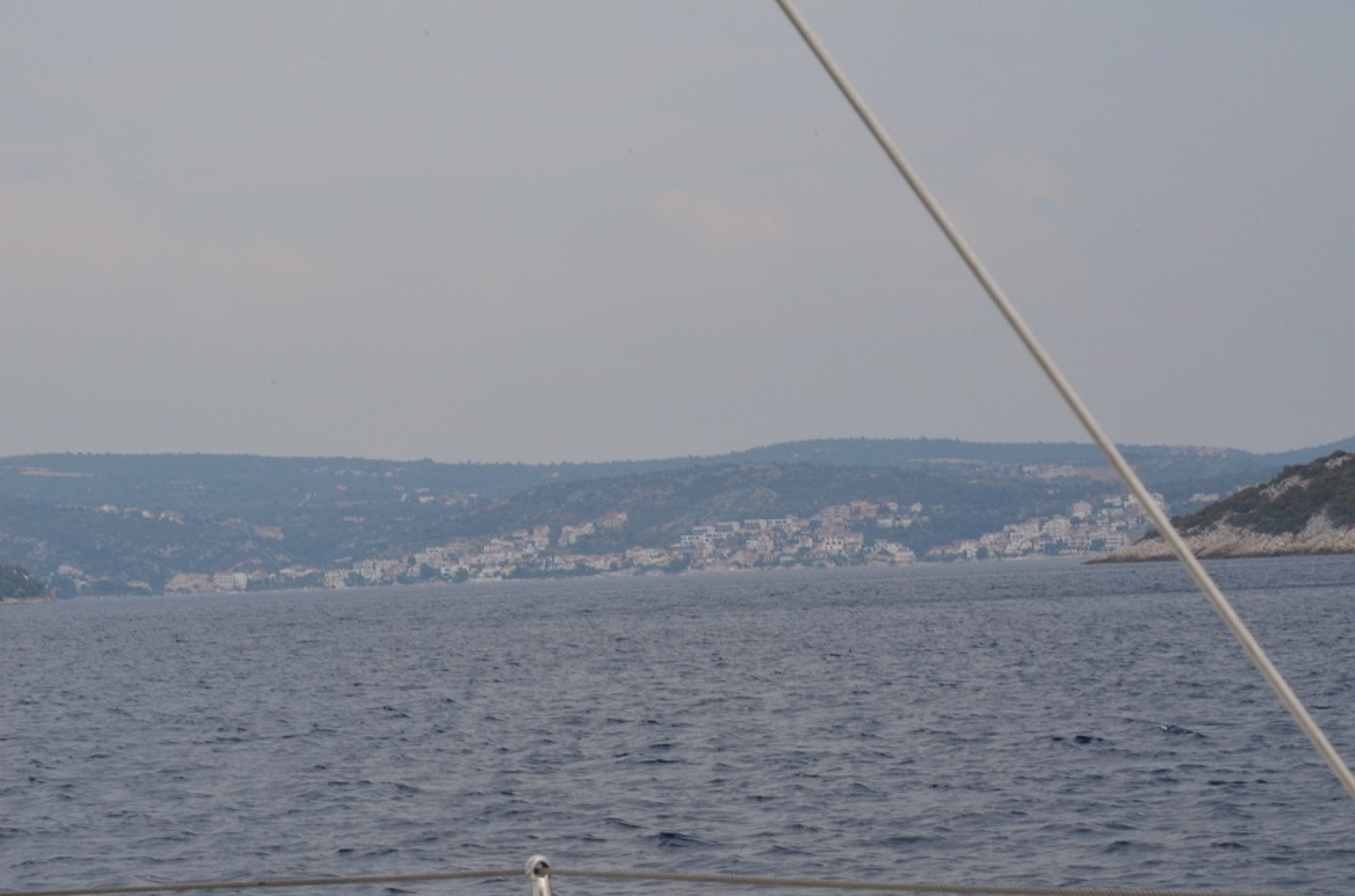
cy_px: 448
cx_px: 678
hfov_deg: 15.9
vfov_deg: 10.6
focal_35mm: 129
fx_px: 4844
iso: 450
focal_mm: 86
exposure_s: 1/60
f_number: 32
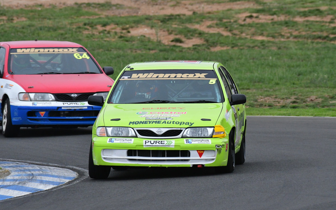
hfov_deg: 3.0
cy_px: 101
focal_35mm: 690
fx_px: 6319
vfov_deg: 1.9
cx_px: 168
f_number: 10
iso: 2500
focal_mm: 450
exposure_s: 1/640
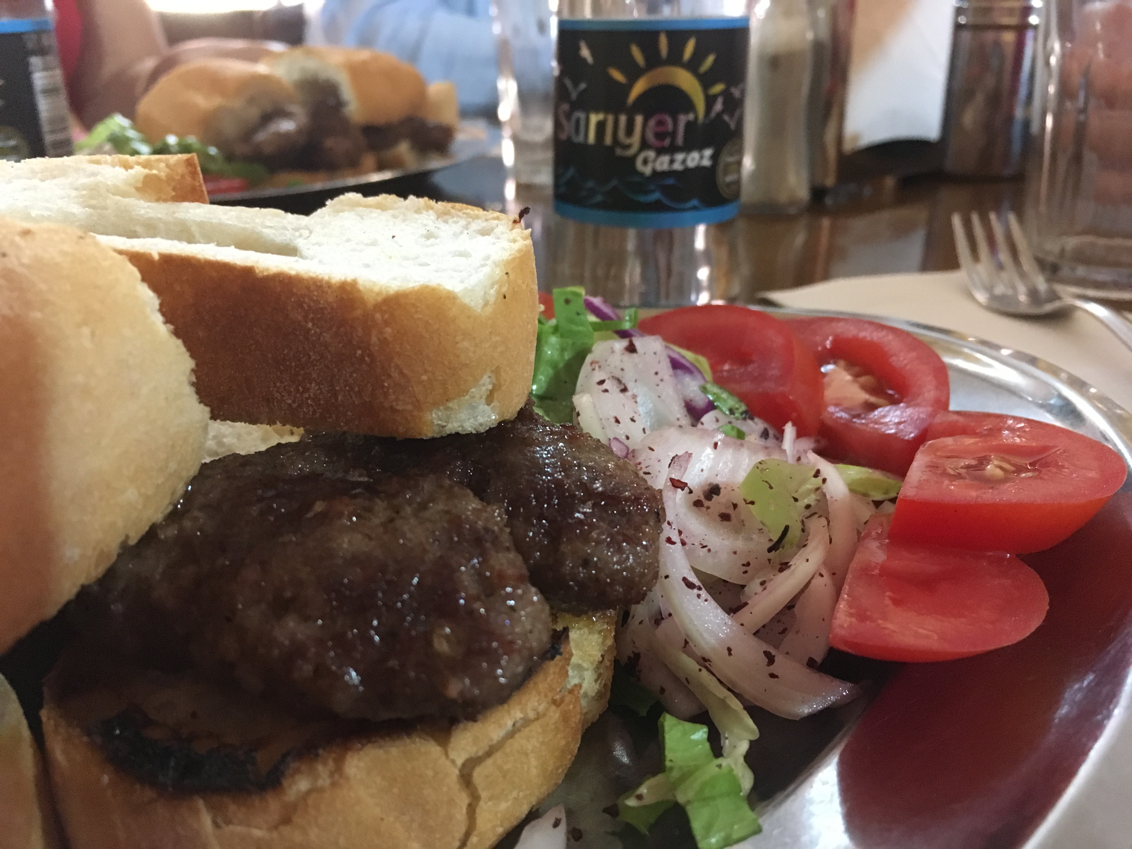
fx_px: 948
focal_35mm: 29
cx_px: 566
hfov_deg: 61.7
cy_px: 424
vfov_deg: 48.2
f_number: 2.2
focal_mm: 4.15
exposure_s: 1/17
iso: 250
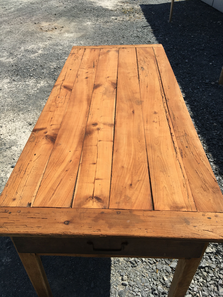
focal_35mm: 29
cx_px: 112
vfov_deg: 61.7
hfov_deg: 48.2
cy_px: 148
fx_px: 249
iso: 25
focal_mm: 4.15
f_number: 2.2
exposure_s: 1/1876
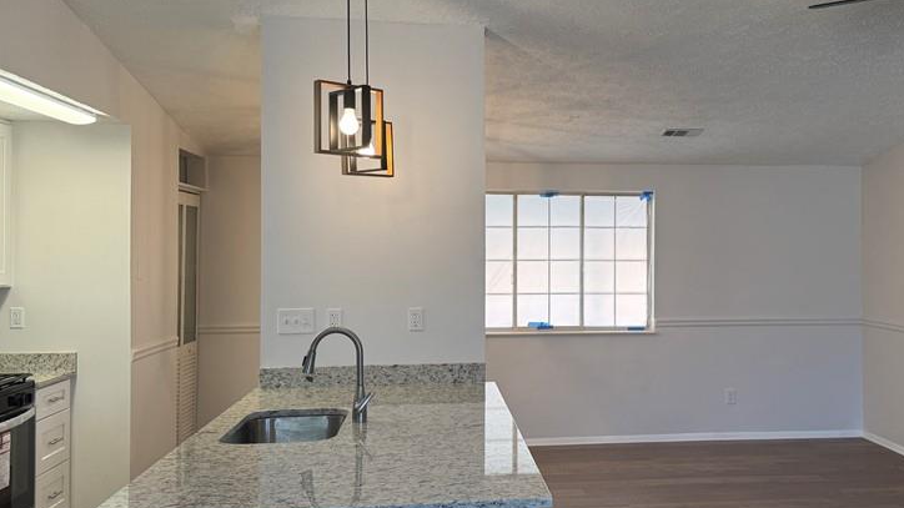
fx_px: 887
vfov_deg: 32.0
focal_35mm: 37
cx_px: 569
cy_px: 235
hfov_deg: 53.4
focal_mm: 6.76
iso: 100
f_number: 1.78
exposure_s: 1/120
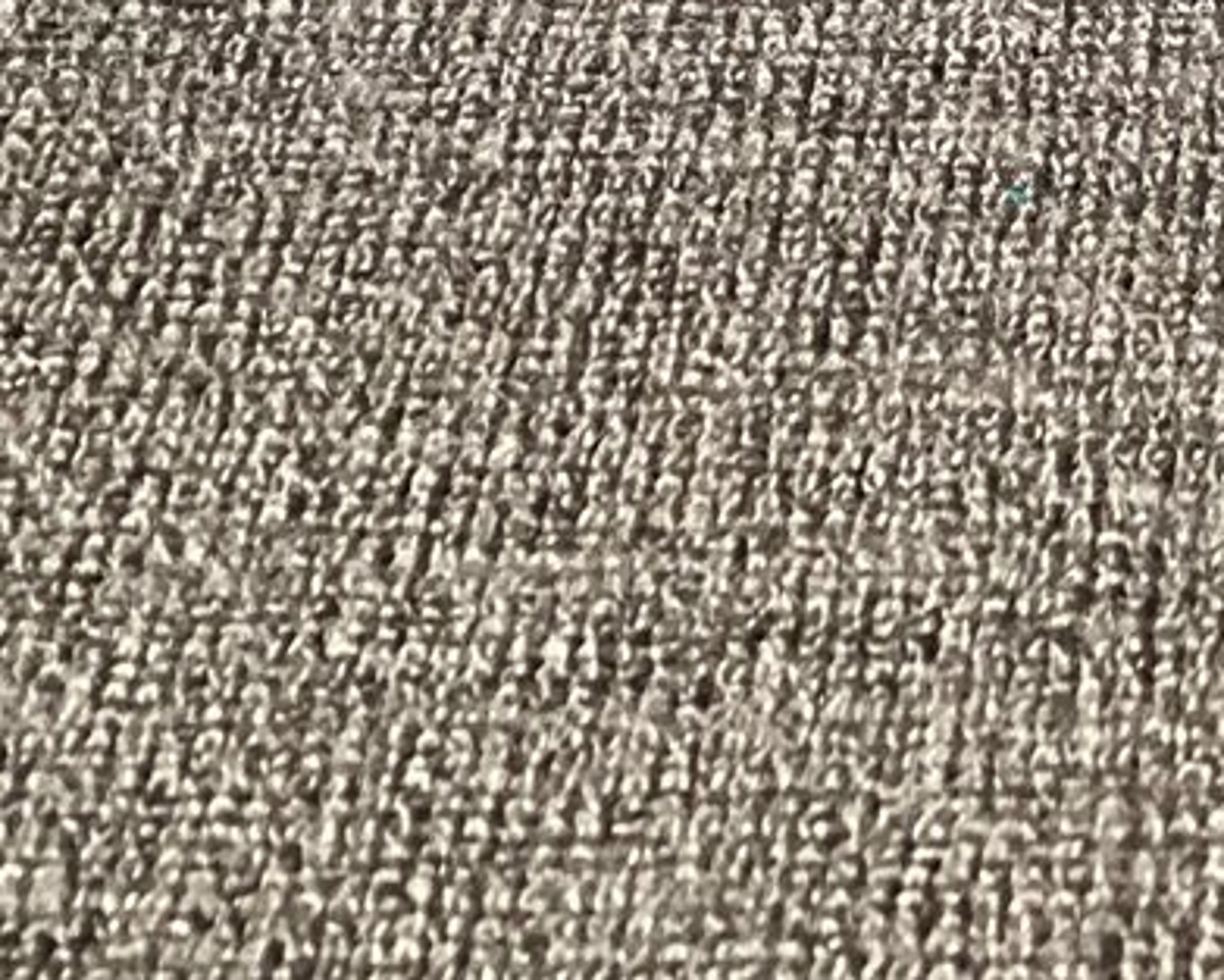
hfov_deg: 15.7
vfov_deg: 12.1
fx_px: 4239
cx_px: 1557
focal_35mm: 117
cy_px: -769
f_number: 2.4
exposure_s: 1/30
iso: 400
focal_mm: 3.3
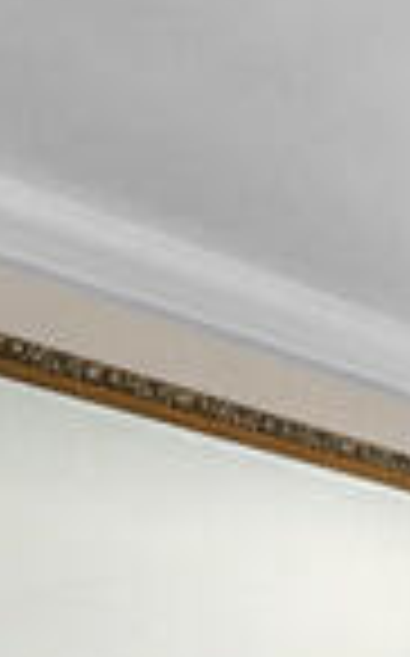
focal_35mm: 100
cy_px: 1136
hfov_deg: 11.6
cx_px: 852
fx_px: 1791
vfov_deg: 17.4
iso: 400
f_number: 8
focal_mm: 14
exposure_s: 1/8
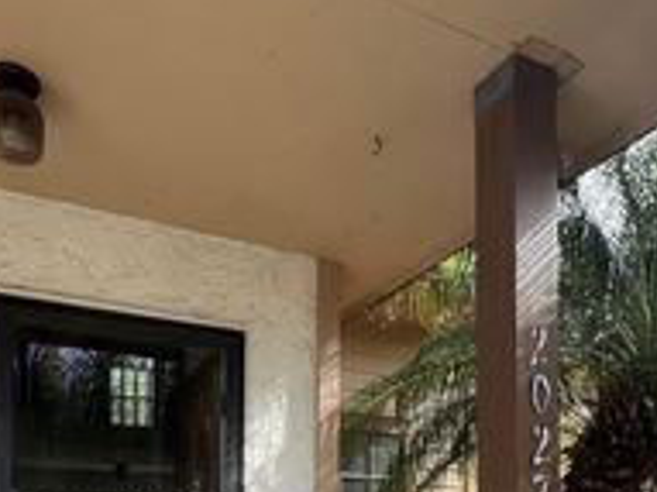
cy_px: 513
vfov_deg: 40.8
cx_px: 273
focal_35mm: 29
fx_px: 550
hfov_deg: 61.3
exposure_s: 1/356
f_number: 1.8
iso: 32
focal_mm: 1.57
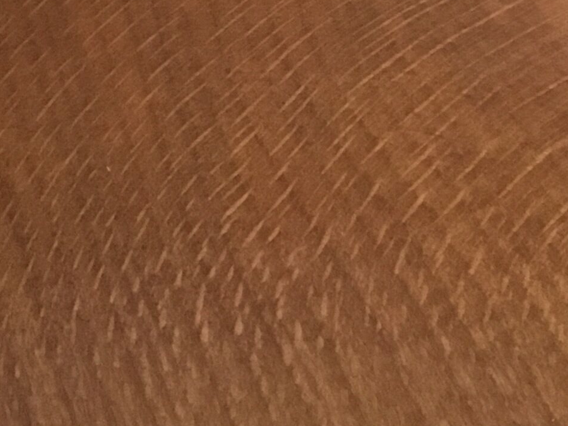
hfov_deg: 18.4
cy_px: -81
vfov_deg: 13.5
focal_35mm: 107
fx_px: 1755
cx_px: 344
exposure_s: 1/25
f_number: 2.4
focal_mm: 3.3
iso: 250
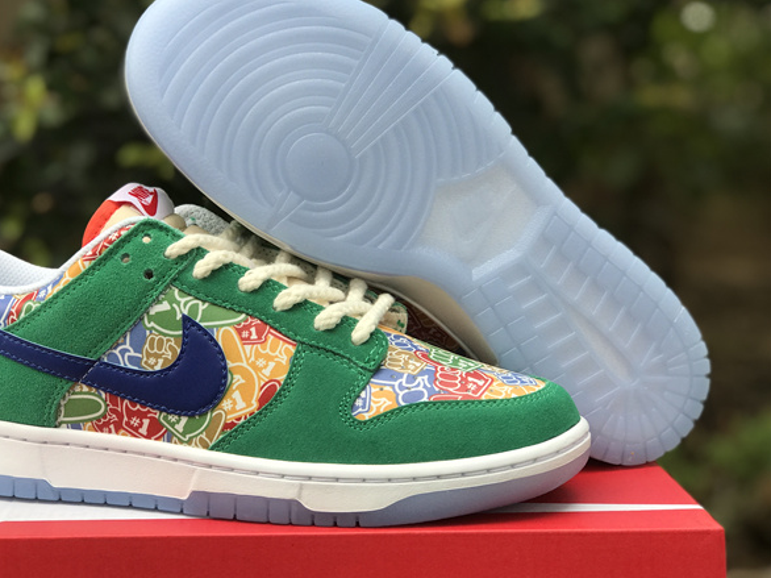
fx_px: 1603
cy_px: 260
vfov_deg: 20.4
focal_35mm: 72
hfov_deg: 26.9
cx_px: 286
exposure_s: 1/245
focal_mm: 6.6
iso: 20
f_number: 2.8
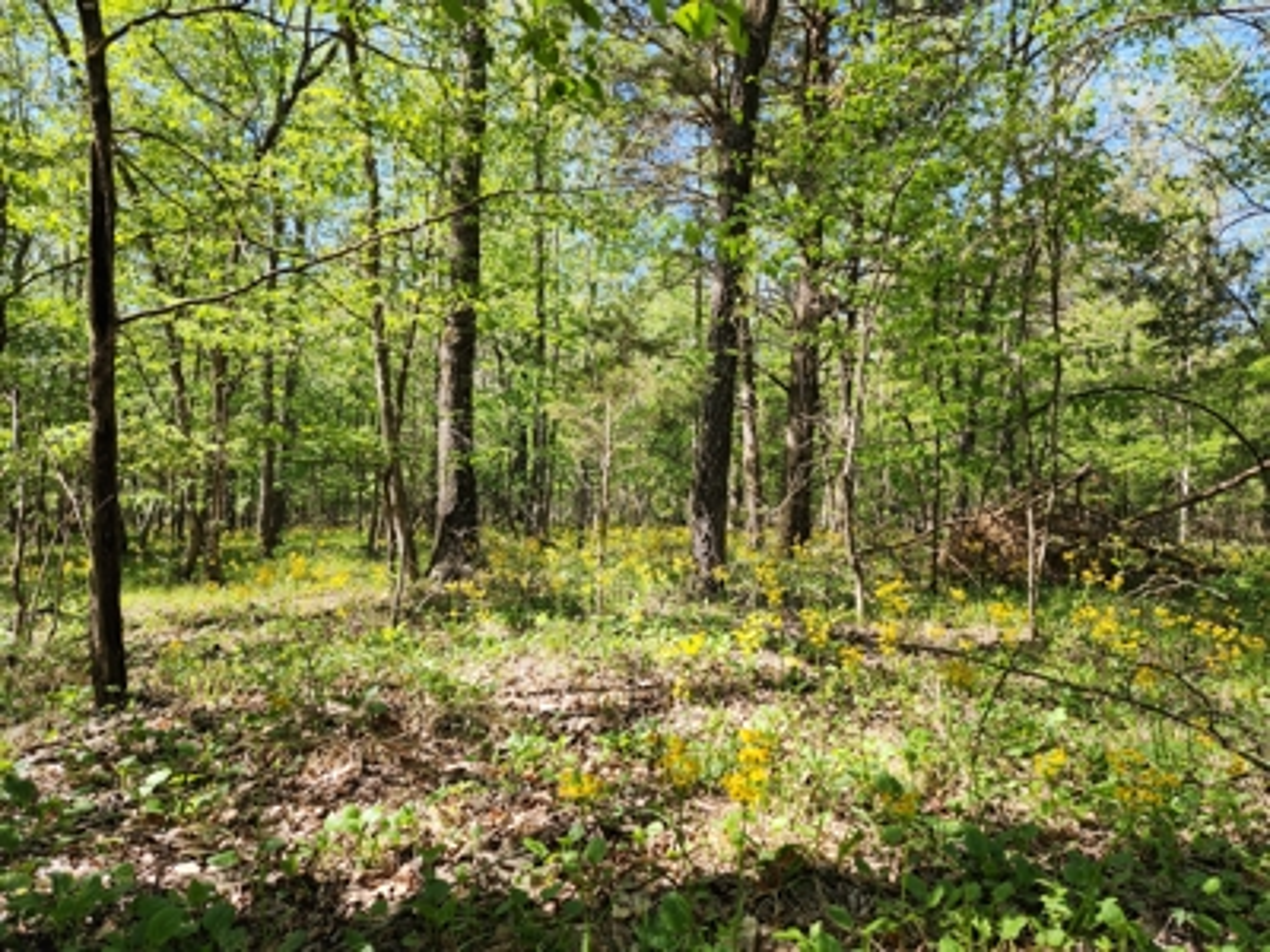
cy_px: 476
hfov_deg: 73.9
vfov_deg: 58.9
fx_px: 844
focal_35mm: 23
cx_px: 635
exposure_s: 1/243
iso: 12
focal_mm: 6.4
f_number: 1.8
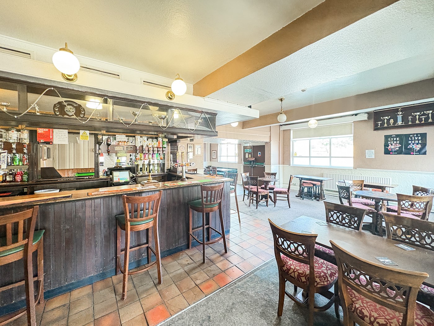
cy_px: 163
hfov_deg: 102.1
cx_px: 217
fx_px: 176
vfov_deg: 85.7
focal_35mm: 14
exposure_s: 1/35
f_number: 2.2
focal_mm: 2.22
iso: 640
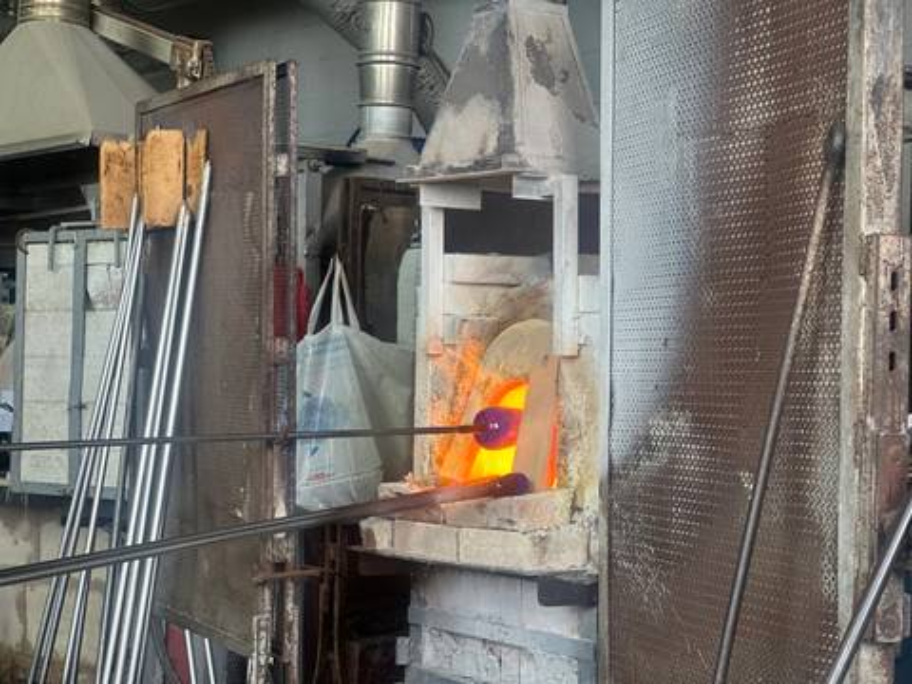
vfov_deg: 19.1
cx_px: 456
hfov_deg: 25.3
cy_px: 342
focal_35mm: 77
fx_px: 2029
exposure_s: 1/100
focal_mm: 9
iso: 125
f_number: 2.8
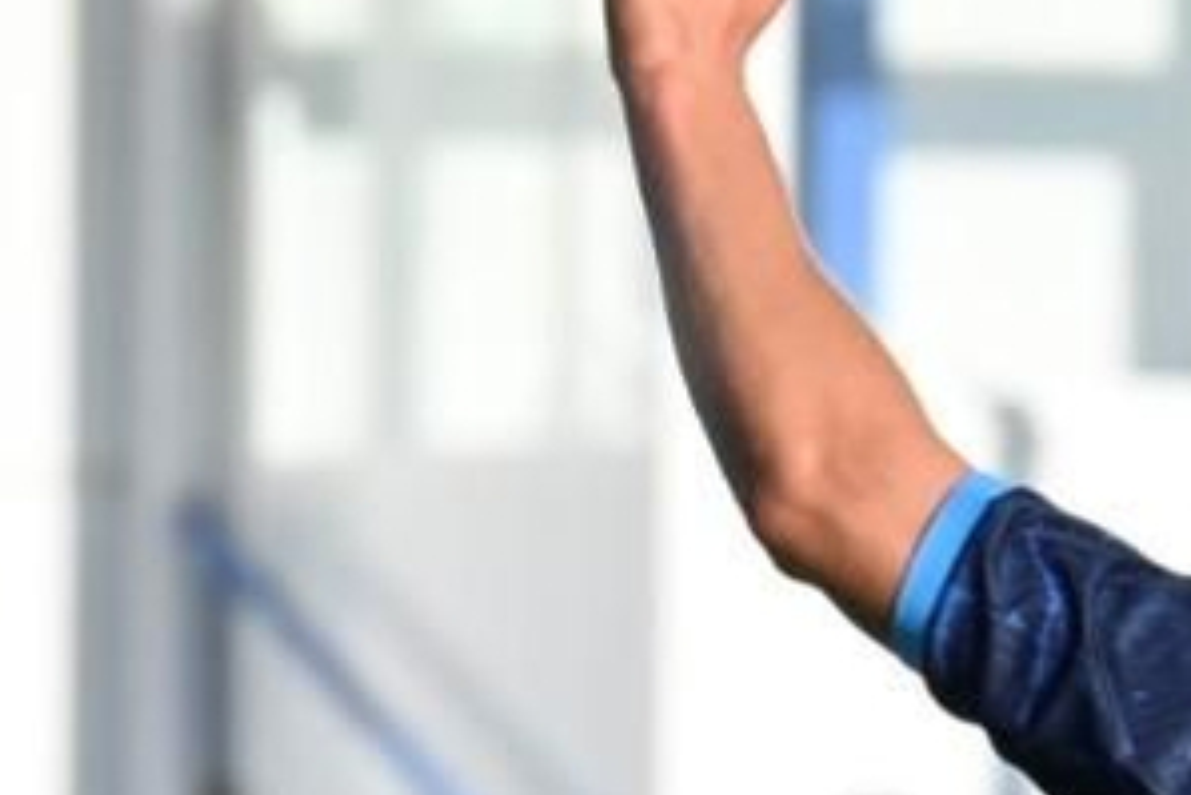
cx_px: 1367
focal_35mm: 1612
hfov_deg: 1.3
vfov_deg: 0.9
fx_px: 53354
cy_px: 1181
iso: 250
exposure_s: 1/1250
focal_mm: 200
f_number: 5.6
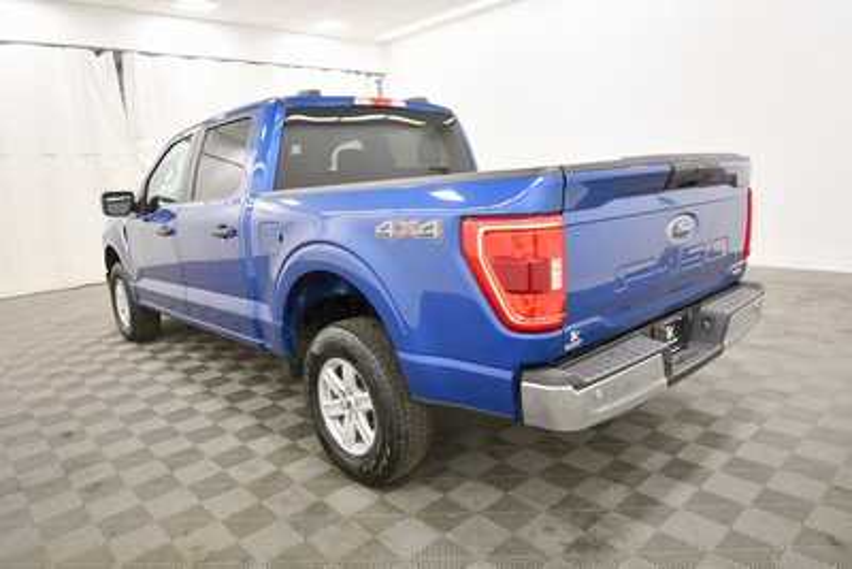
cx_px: 426
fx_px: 521
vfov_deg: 57.3
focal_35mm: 22
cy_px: 284
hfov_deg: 78.6
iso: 1250
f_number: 5.3
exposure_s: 1/125
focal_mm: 15
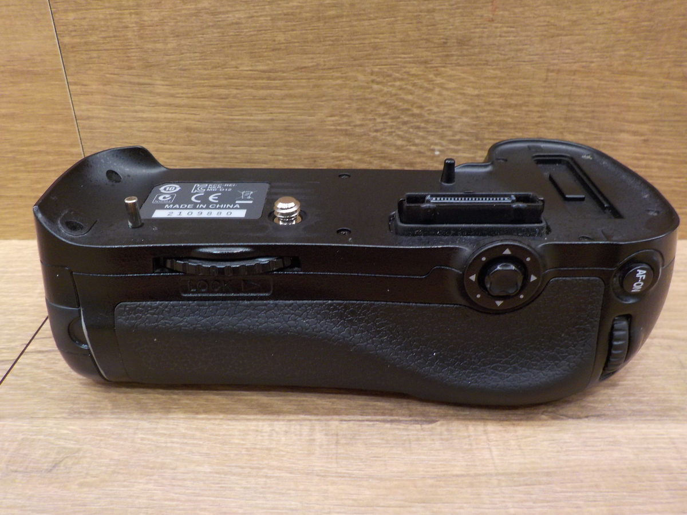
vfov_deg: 46.8
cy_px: 258
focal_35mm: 30
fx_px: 595
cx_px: 344
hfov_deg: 60.0
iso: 160
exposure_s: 1/30
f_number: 3.3
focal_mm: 4.1
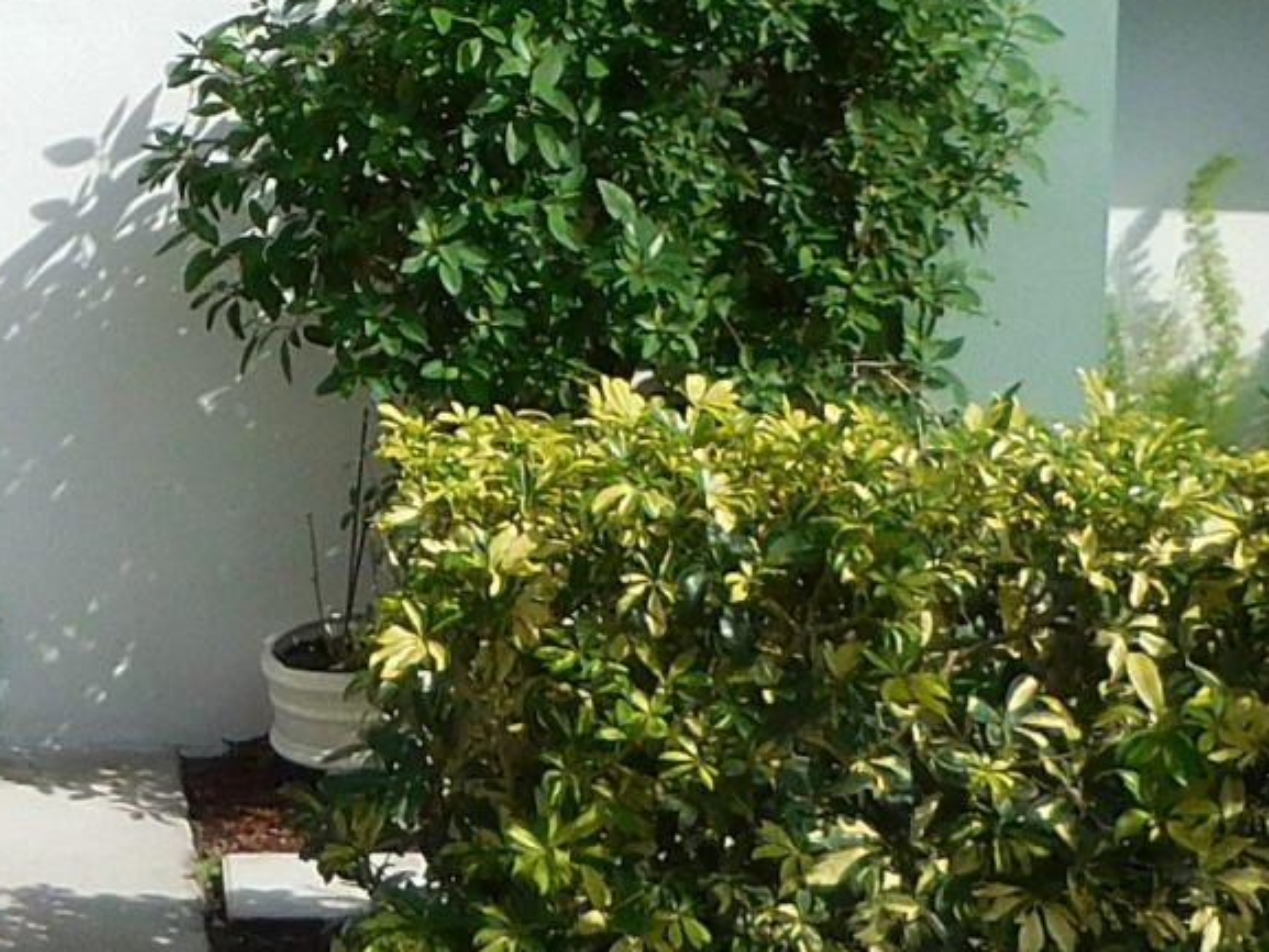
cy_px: -40
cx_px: -279
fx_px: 4767
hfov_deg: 14.6
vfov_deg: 11.3
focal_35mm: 130
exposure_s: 1/1600
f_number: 3.3
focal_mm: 4.5
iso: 125
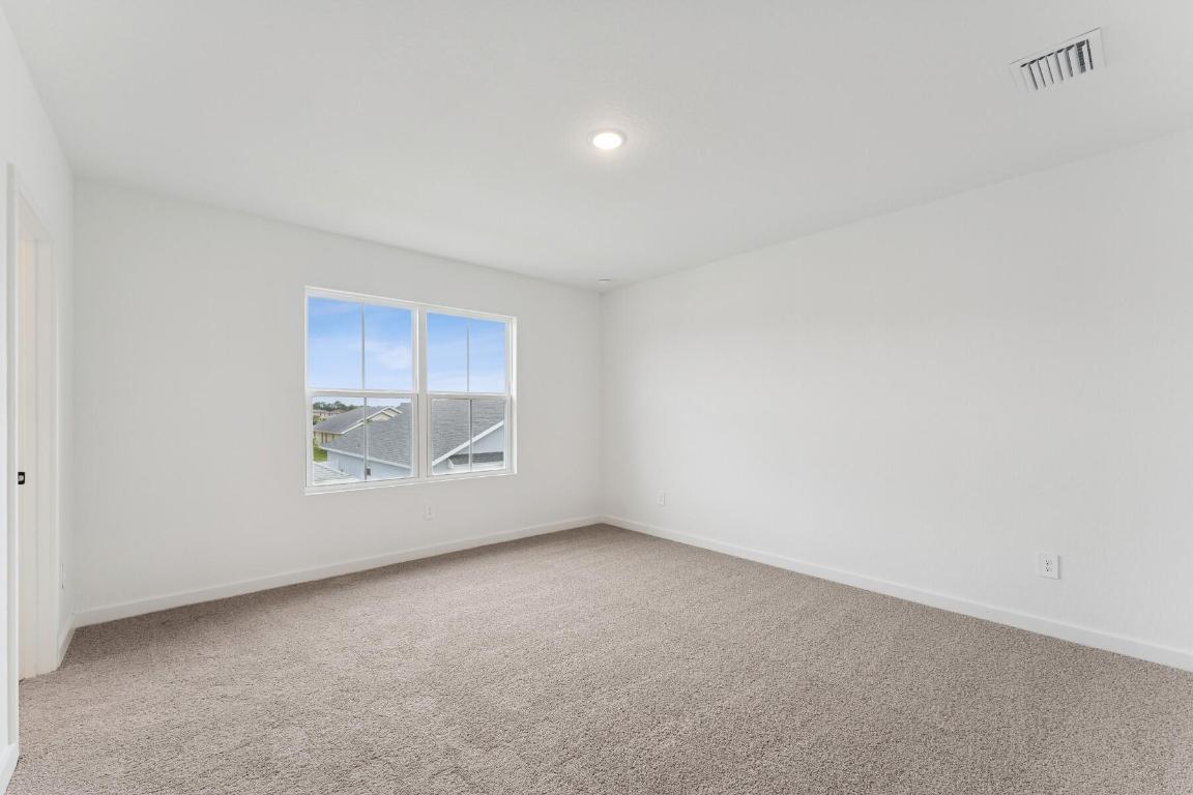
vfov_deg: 81.2
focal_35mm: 14
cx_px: 596
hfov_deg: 104.3
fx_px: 464
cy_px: 398
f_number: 8
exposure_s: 1/3.33
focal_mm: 14
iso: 200
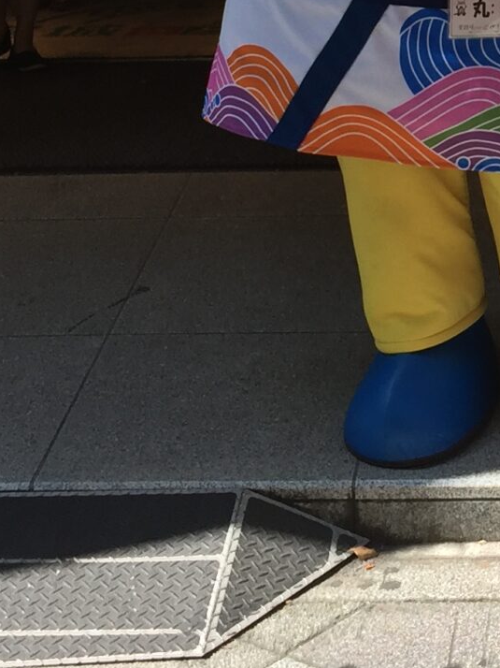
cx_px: 534
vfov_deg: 17.8
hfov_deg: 13.9
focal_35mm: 104
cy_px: -174
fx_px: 2004
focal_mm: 4.15
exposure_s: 1/520
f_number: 2.2
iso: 32
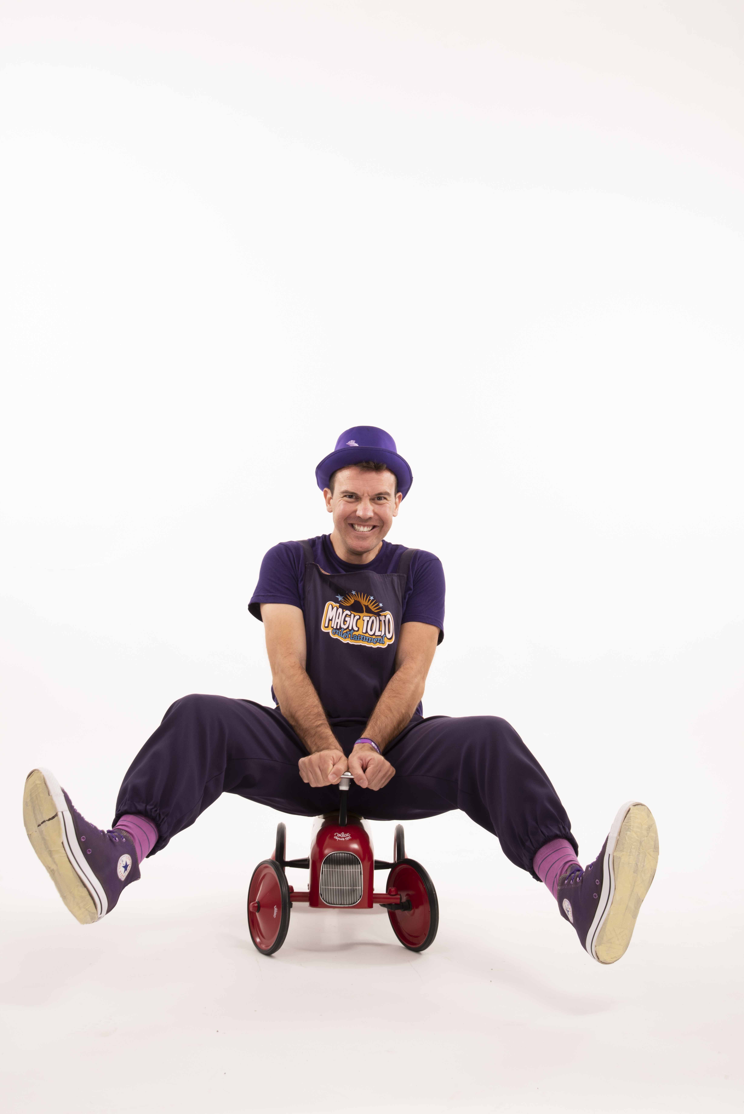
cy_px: 557
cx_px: 372
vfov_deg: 39.6
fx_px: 1549
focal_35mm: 50
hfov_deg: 27.0
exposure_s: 1/80
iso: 200
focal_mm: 50
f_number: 13
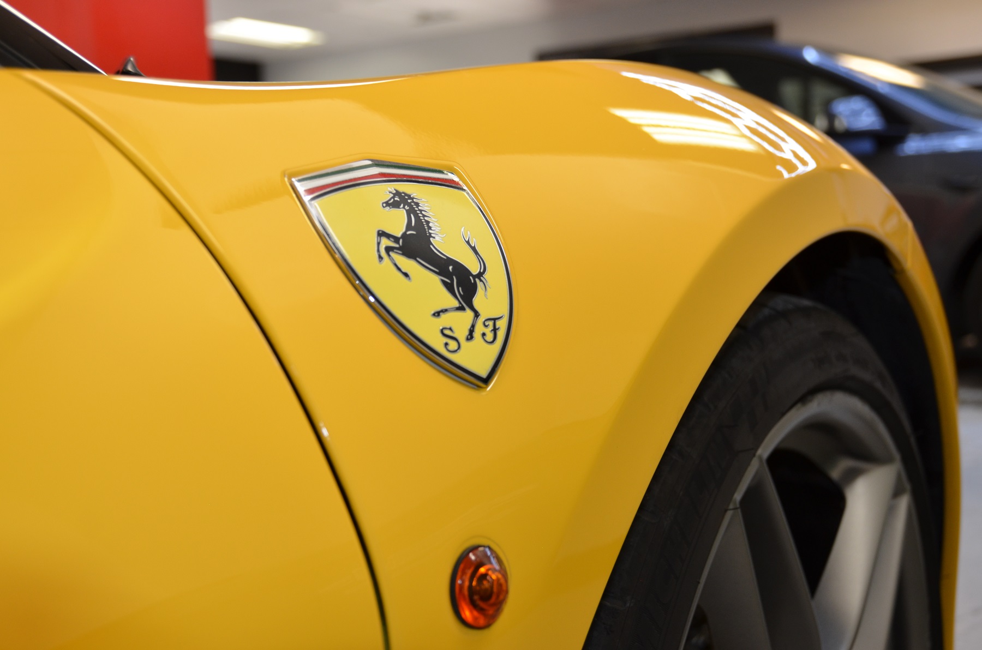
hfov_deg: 49.6
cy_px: 325
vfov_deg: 34.1
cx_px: 491
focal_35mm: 39
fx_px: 1062
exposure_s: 1/80
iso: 400
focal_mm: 26
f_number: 4
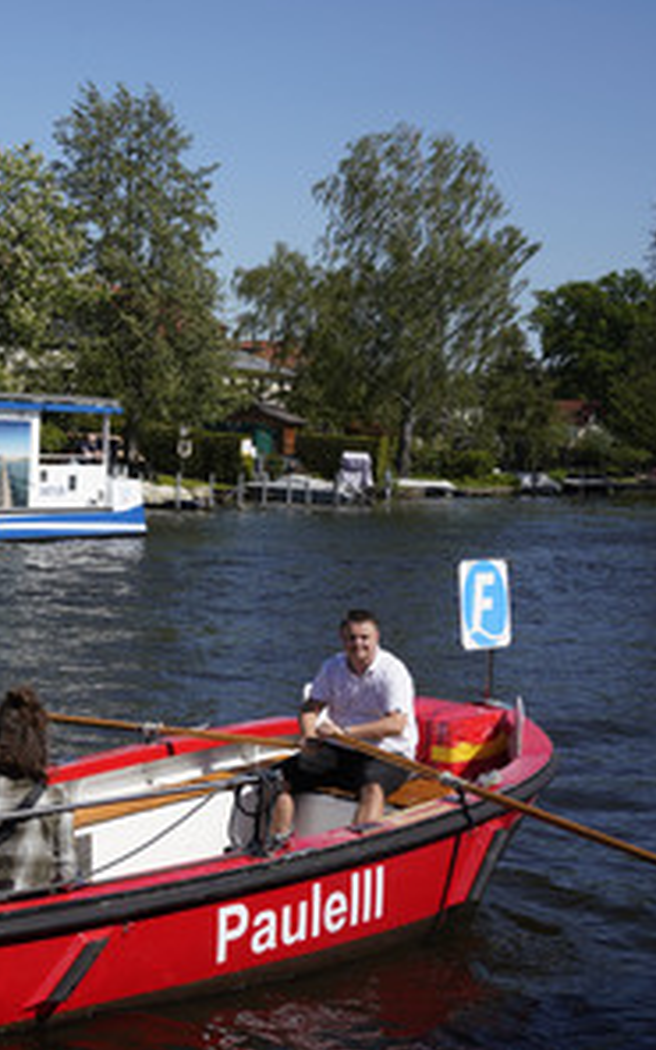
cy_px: 529
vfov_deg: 33.0
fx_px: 1774
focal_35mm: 62
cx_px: -126
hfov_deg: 19.7
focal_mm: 40
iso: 160
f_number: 10
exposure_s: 1/320
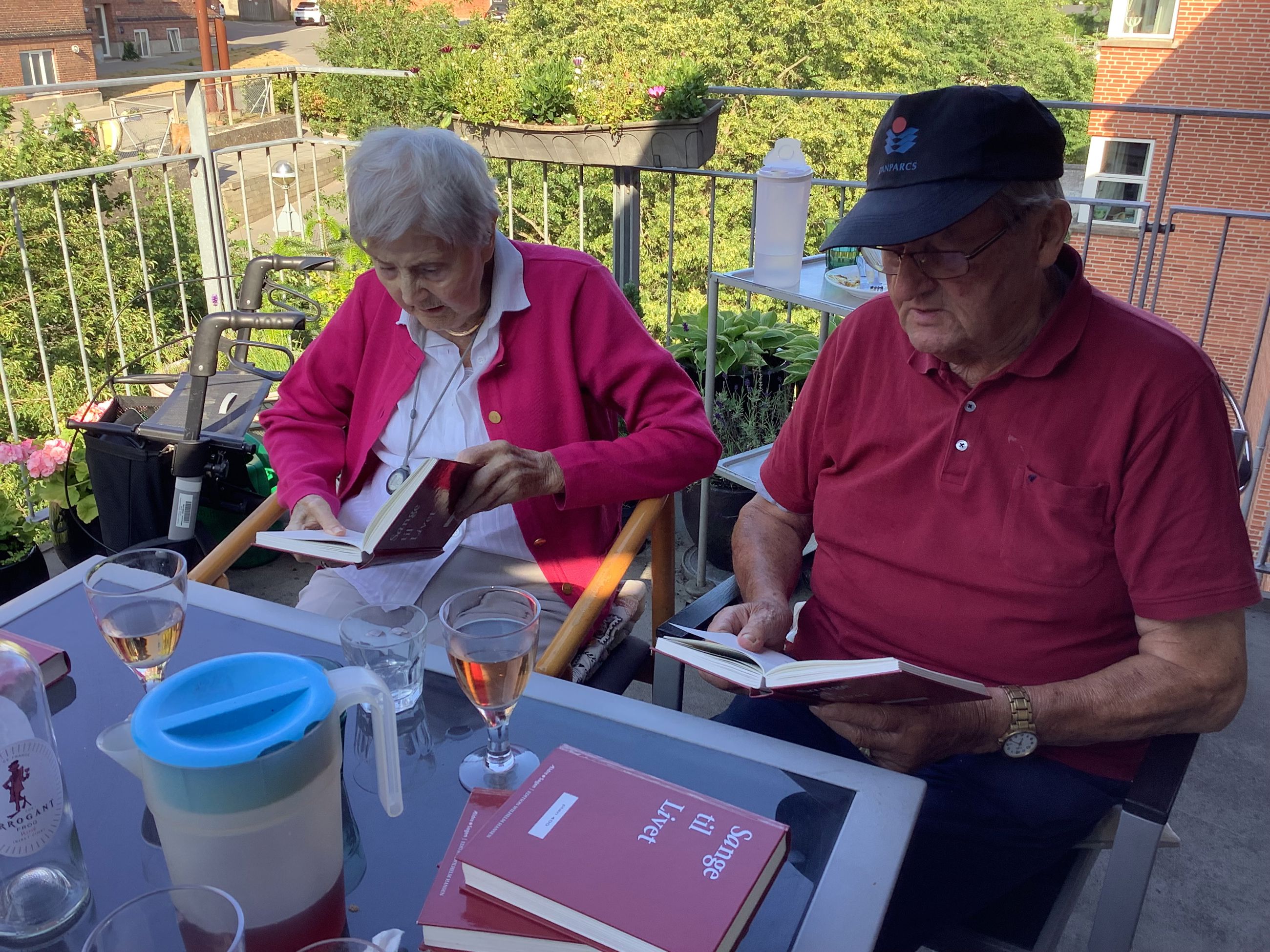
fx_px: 1137
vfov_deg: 45.4
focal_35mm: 31
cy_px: 476
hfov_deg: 58.4
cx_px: 635
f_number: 2.4
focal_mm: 3.3
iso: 25
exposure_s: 1/127
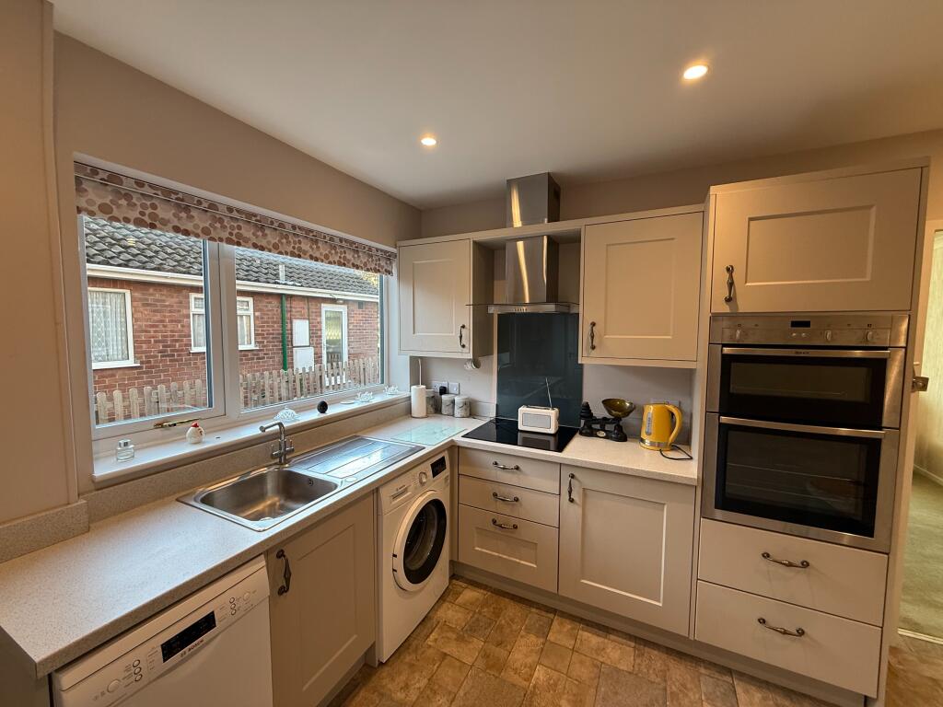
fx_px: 381
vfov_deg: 85.7
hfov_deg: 102.1
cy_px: 354
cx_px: 472
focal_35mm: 14
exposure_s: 1/100
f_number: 2.2
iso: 100
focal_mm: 2.22
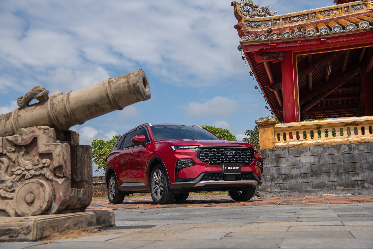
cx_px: 186
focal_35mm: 40
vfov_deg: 33.4
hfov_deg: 48.5
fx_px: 414
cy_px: 124
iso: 125
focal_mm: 40
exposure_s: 1/640
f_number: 6.3
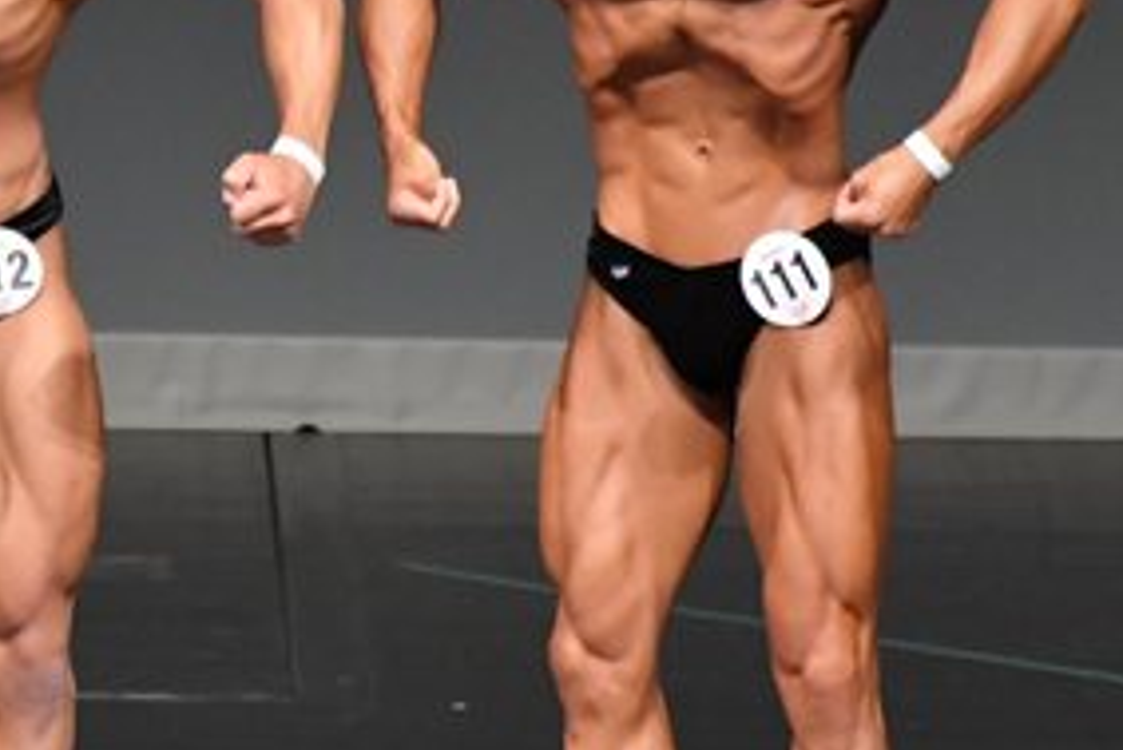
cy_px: 361
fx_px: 26902
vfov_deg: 1.6
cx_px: -125
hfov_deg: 2.4
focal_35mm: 862
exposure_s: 1/400
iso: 5000
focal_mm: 210
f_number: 5.6
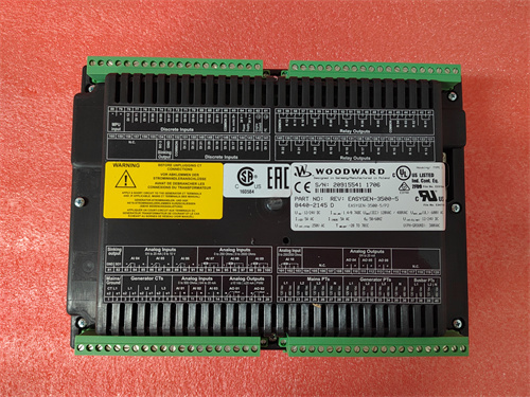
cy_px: 198
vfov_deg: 58.9
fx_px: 352
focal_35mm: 23
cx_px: 265
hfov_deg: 73.9
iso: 1694
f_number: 1.9
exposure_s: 1/50
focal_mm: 5.52
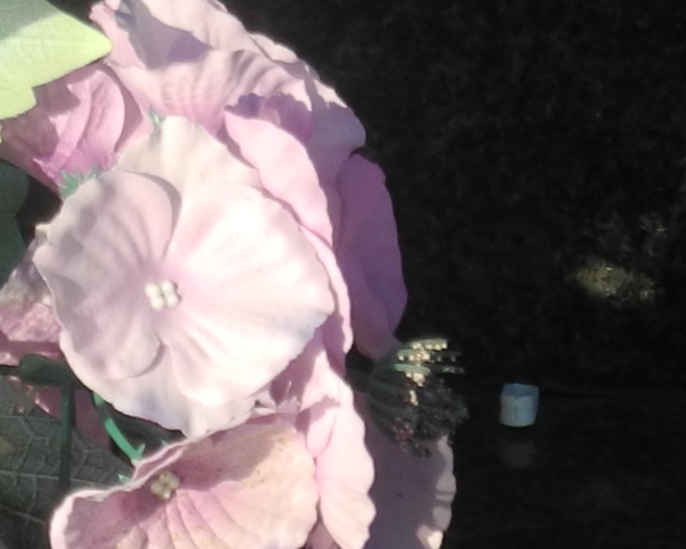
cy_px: -817
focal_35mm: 548
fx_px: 11129
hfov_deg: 3.5
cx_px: -303
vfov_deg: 2.8
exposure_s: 1/640
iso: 100
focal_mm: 22.5
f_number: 4.5
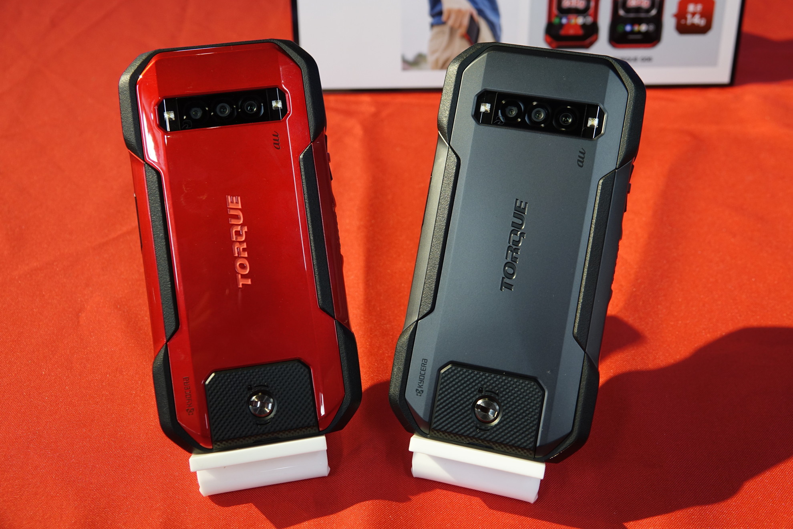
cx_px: 396
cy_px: 264
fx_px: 749
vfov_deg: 38.9
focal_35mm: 34
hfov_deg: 55.8
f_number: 2.8
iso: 200
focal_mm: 12.63
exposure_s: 1/40
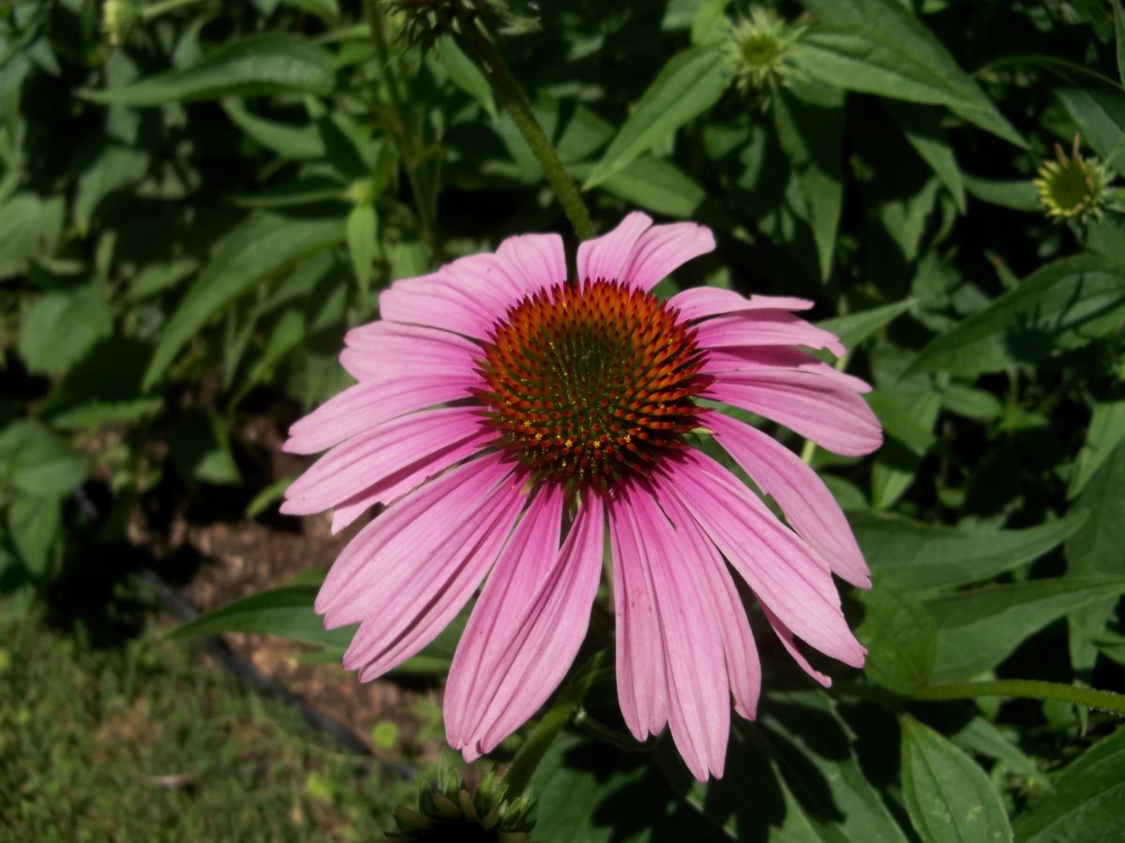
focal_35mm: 35
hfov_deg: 52.6
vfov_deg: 40.7
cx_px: 562
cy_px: 422
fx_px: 1137
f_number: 3.5
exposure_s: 1/800
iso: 64
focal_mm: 6.2
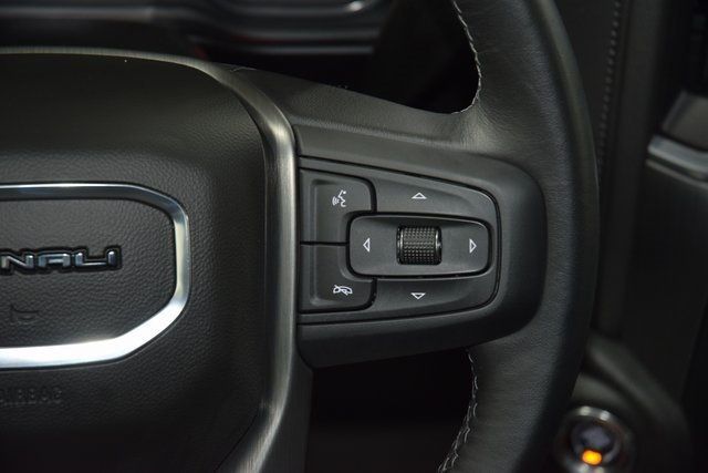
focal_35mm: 105
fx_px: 2065
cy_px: 236
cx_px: 354
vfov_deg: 13.0
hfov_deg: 19.5
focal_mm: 70
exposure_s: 1/25
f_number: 4.5
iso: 1250
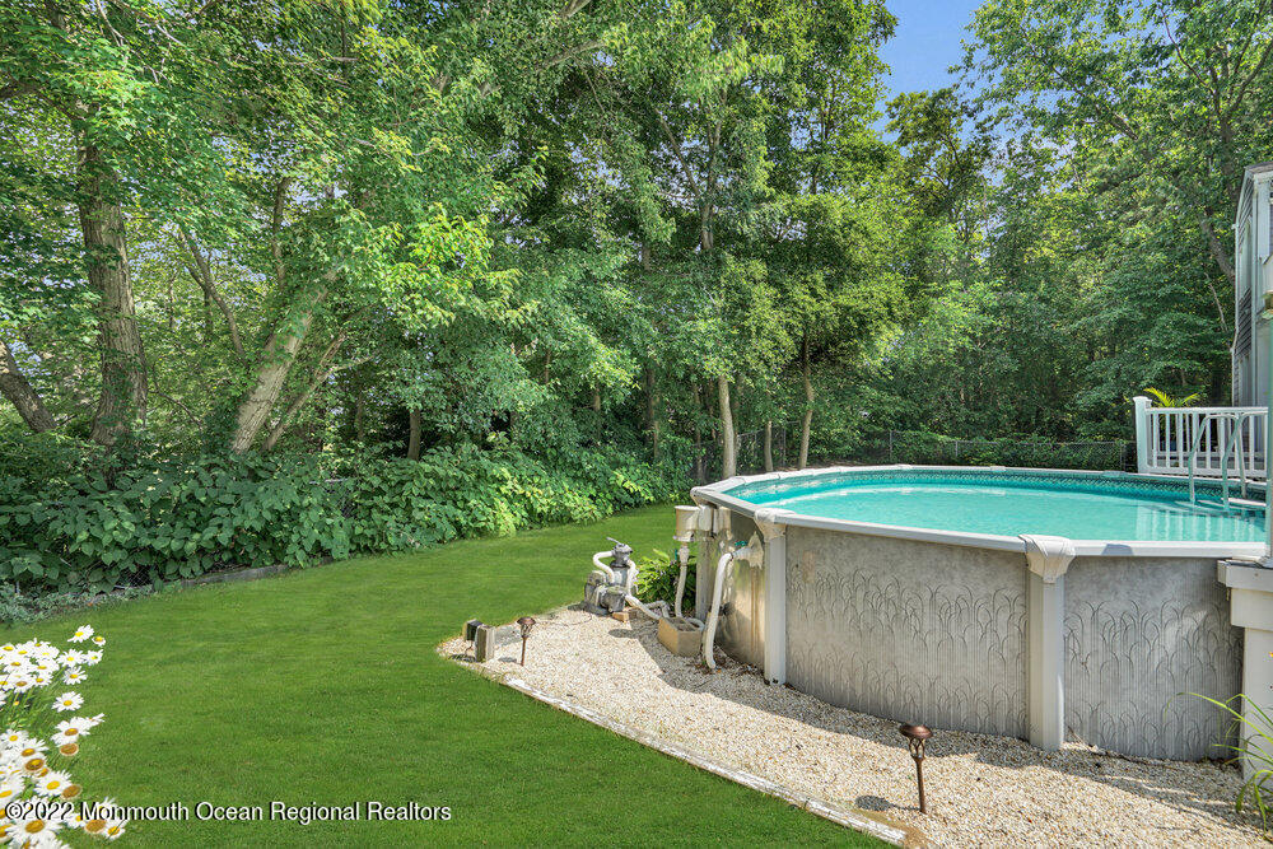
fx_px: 566
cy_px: 424
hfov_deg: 96.7
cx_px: 636
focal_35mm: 16
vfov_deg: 73.8
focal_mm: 16
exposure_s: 1/125
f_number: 8
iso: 100
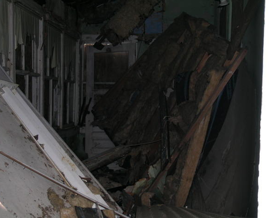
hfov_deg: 35.4
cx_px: 136
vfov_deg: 28.6
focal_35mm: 53
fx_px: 428
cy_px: 111
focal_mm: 10.3
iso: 50
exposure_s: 1/60.1
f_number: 3.4
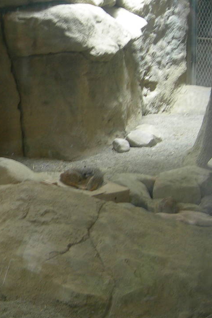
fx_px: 778
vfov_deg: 23.1
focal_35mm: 88
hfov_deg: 15.0
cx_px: -47
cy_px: 138
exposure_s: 1/9.3
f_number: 2.8
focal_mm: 7.8
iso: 50
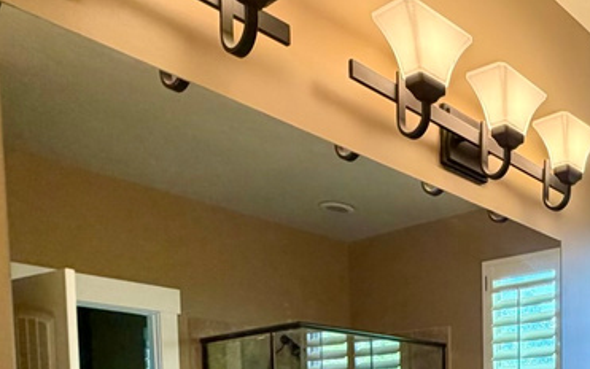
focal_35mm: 41
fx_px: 659
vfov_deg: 26.4
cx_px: 598
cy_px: 482
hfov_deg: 41.5
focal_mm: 2.22
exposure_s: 1/60
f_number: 2.2
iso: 160
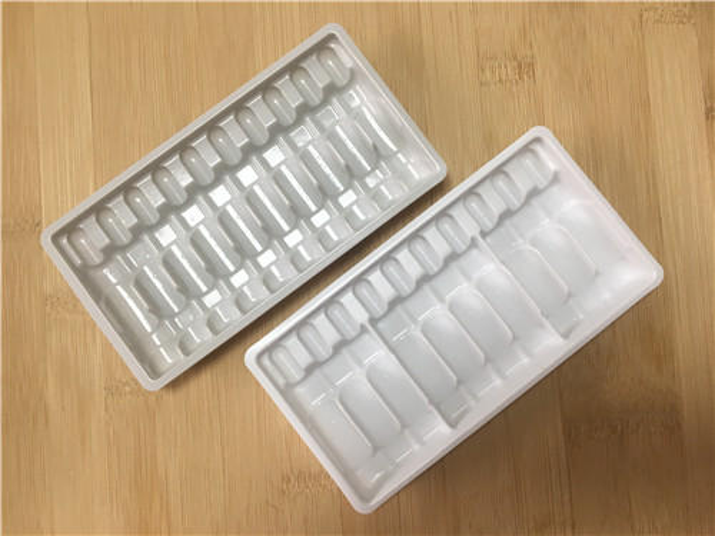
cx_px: 358
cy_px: 268
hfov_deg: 61.7
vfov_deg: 48.2
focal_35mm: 29
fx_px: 599
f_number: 2.2
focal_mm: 4.15
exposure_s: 1/40
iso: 25
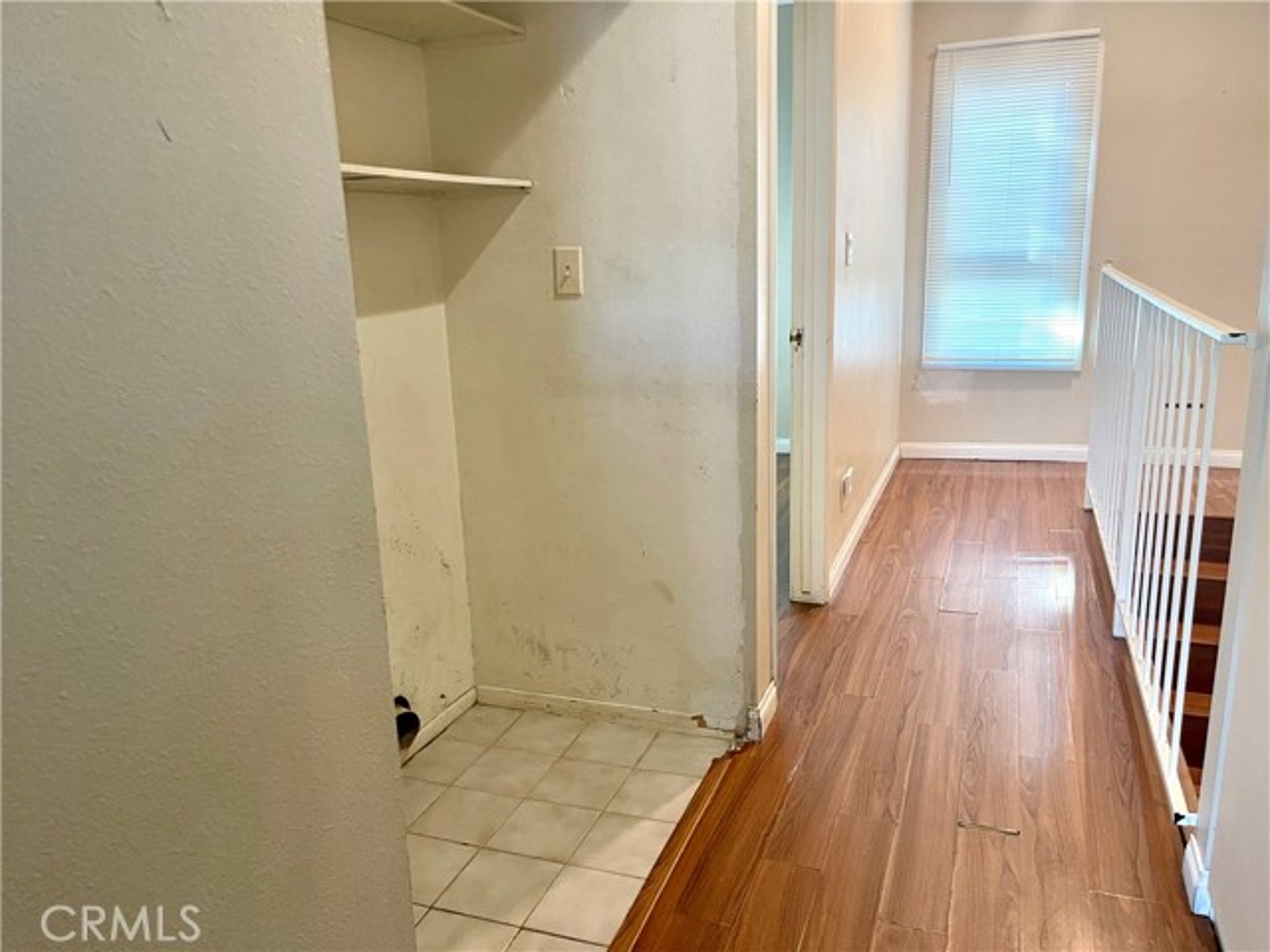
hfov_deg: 69.4
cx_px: 635
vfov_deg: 54.9
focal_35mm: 25
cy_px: 476
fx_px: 917
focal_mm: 5.1
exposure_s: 1/60
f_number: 1.6
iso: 320
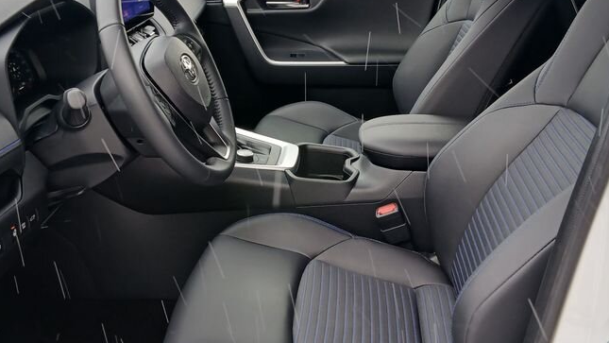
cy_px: 139
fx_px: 727
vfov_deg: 26.5
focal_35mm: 45
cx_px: 282
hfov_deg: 45.4
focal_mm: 3.98
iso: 50
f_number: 1.8
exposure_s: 1/50
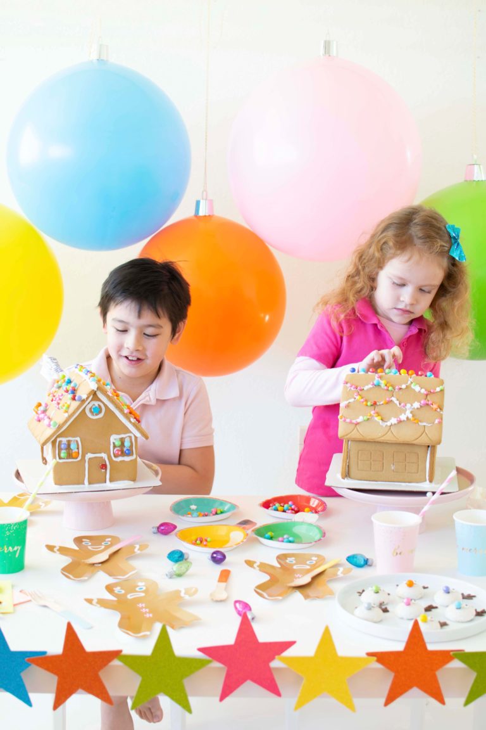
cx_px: 243
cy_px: 365
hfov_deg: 25.8
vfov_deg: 37.9
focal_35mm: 52
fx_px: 1063
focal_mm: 35
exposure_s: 1/30
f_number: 3.5
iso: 200
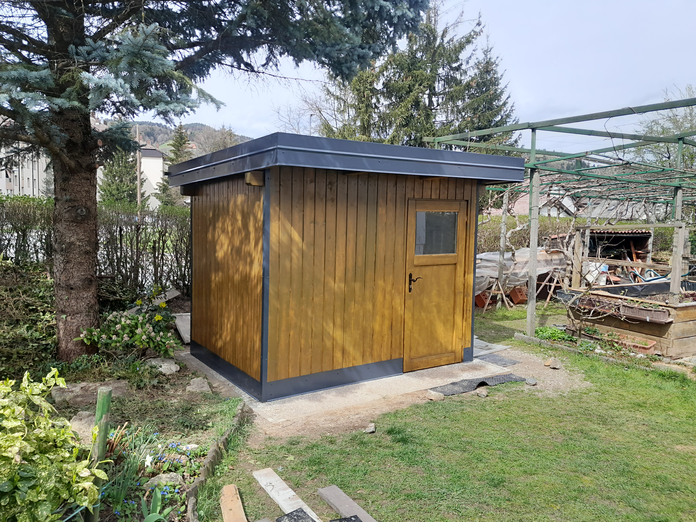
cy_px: 261
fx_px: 523
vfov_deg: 53.1
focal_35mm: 26
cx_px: 348
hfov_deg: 67.3
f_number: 1.8
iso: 40
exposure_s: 1/593
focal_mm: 4
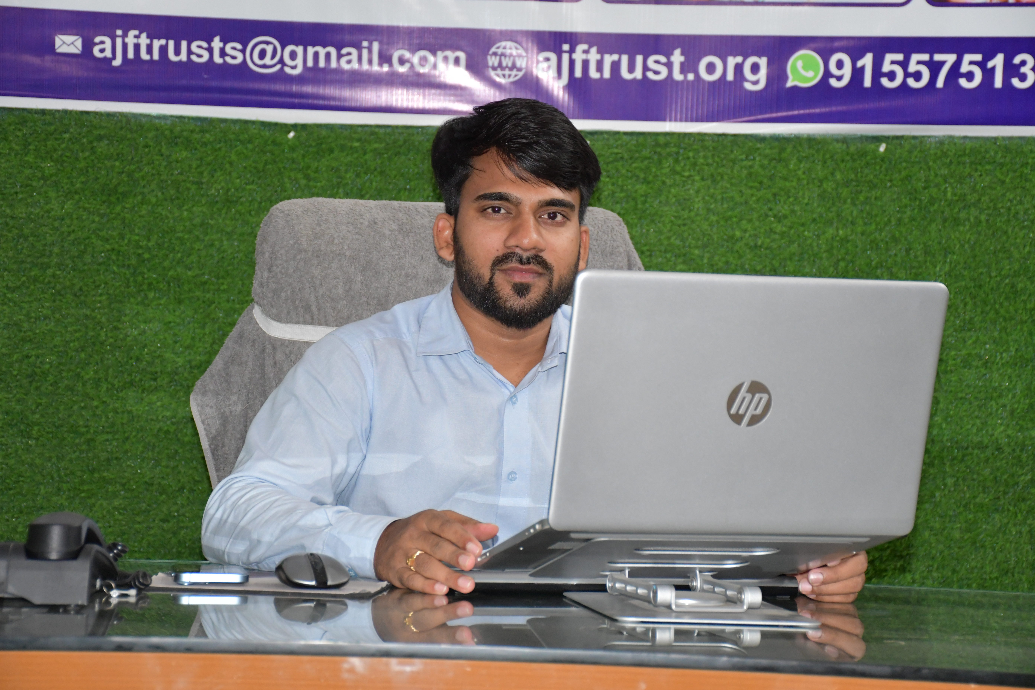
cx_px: 518
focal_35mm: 90
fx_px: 2587
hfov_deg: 22.6
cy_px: 345
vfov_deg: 15.2
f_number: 5
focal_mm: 60
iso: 1800
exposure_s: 1/60
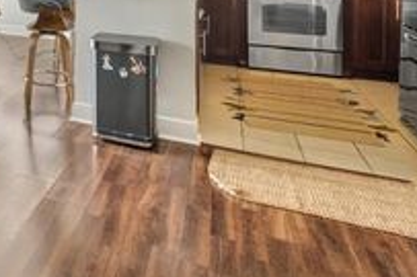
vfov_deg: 31.7
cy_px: -30
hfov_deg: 39.3
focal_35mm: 37
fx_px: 428
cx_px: -72
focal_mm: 10
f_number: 8
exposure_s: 1/13
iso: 1000
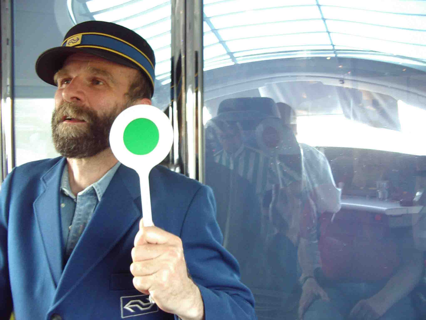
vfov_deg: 37.7
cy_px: 160
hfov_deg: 49.0
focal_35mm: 38
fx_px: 468
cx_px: 213
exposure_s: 1/6
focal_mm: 5.8
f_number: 2.6
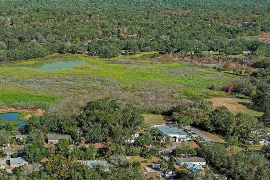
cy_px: 155
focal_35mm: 58
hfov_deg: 32.2
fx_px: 435
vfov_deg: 22.9
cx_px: 9
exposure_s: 1/1700
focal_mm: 10.57
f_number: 2.8
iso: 100
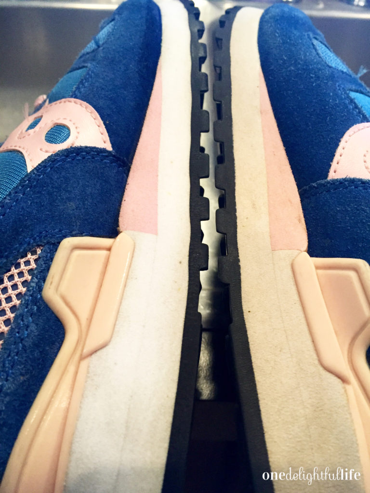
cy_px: 246
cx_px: 185
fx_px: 413
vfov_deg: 61.7
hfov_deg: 48.2
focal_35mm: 29
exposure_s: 1/30
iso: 250
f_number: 2.2
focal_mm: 4.15
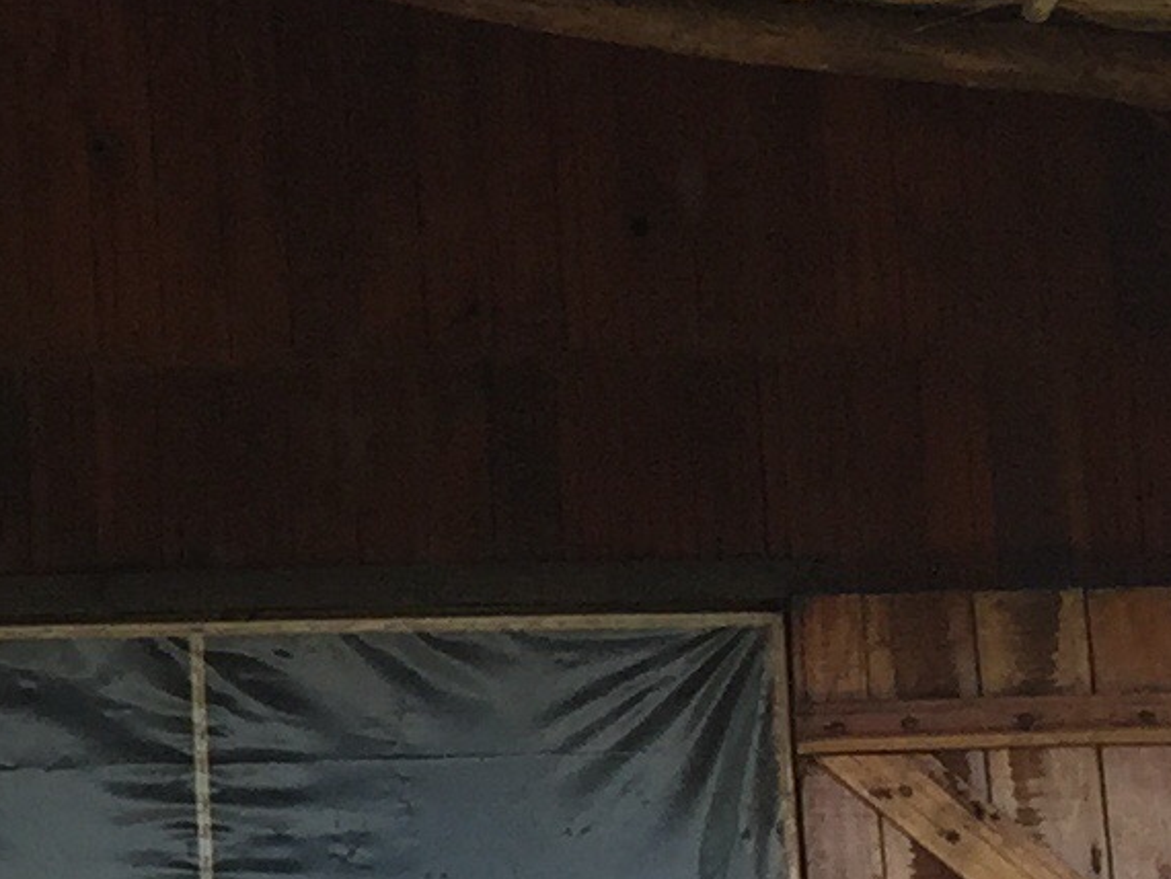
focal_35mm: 166
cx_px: -1105
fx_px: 5618
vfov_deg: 8.9
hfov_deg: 10.9
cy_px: 419
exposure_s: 1/842
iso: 32
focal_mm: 4.15
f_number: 2.2
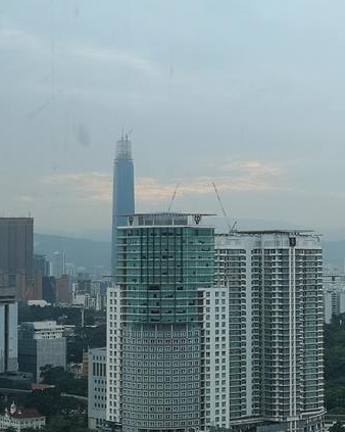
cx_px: 281
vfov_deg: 20.0
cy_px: 212
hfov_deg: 15.9
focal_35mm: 96
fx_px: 1226
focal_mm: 3.95
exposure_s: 1/305
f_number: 1.8
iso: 50
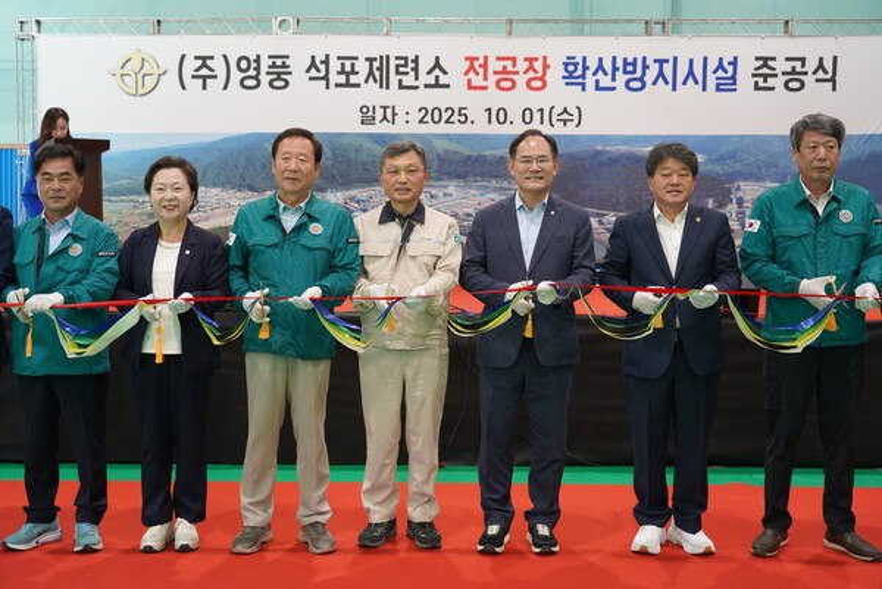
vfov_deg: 31.2
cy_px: 294
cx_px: 441
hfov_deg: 45.4
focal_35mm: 43
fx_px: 1054
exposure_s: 1/160
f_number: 4
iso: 1250
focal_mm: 43
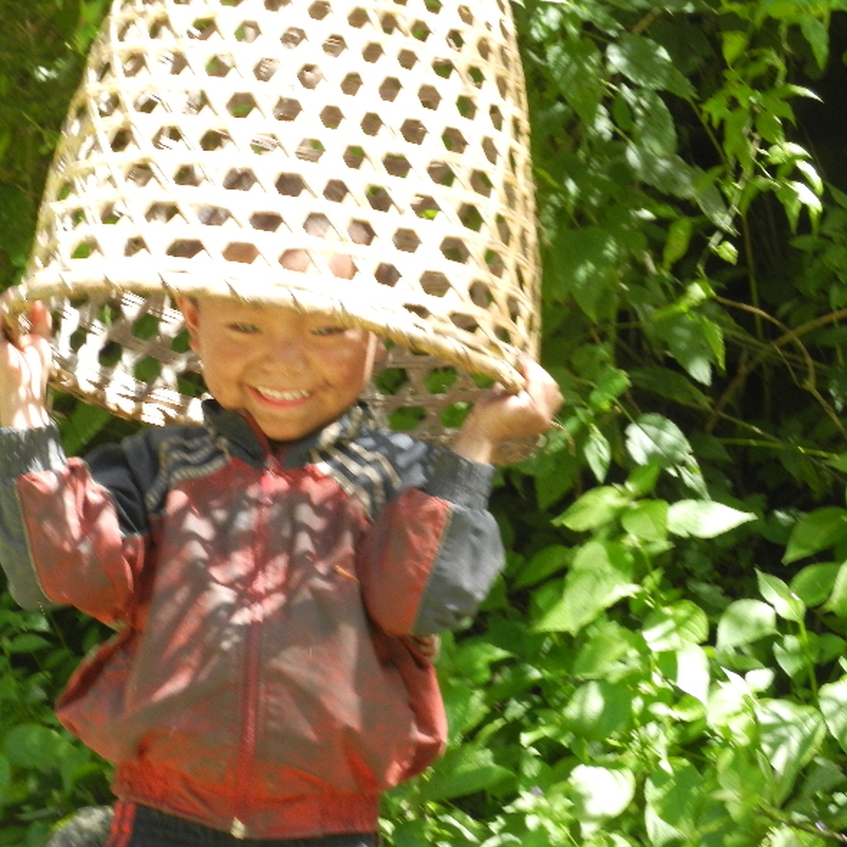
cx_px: 357
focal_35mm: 260
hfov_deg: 6.7
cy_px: 419
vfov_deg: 6.7
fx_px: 7198
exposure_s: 1/80
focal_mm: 39.1
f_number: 5.3
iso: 320
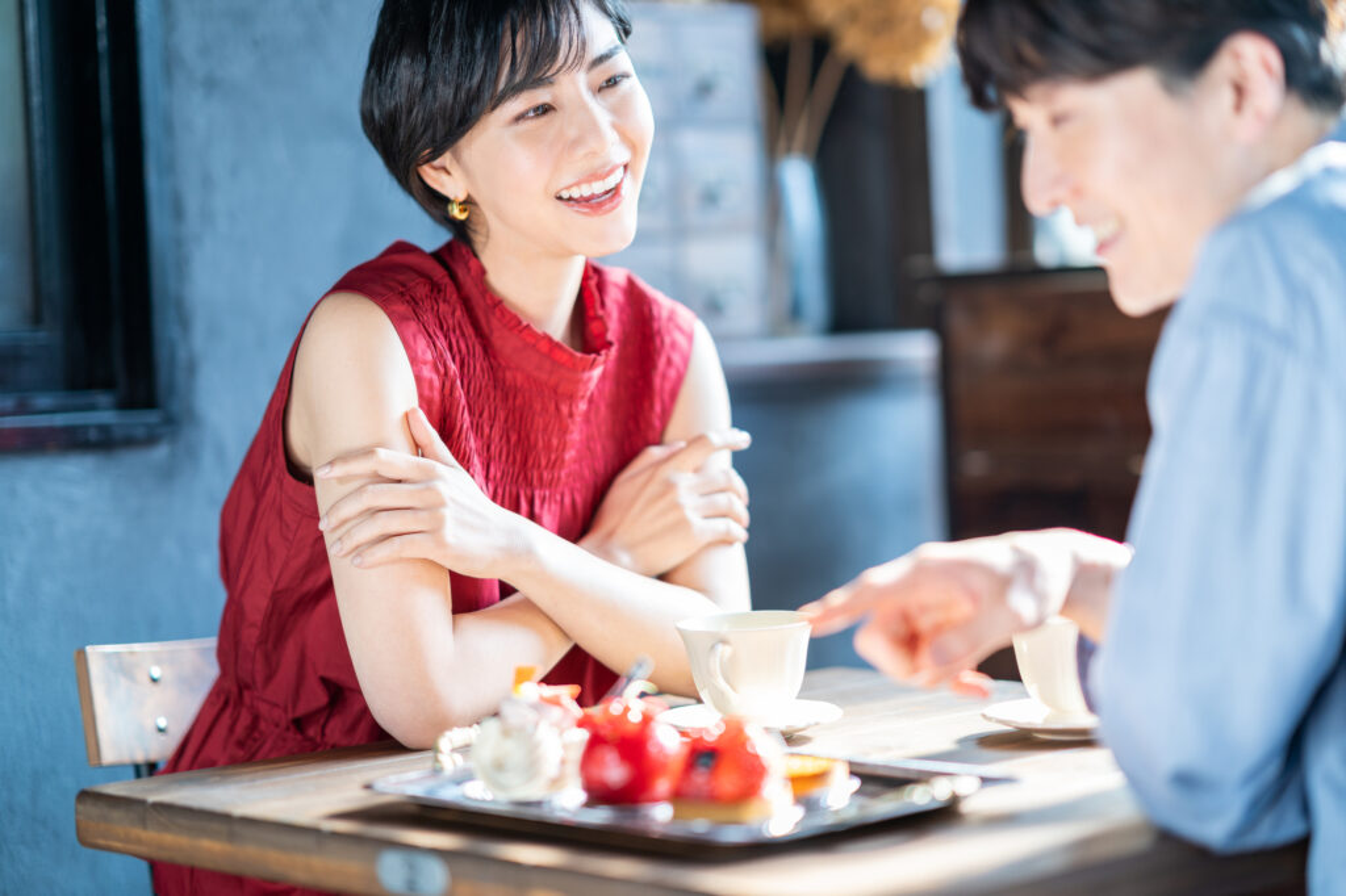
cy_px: 448
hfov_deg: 23.9
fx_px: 3177
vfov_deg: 16.1
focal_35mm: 85
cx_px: 673
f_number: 1.4
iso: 100
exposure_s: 1/160
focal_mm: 85
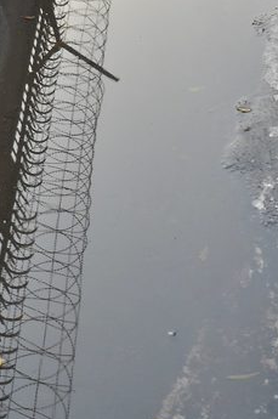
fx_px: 848
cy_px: 166
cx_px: 84
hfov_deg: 18.5
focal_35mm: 73
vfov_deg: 27.7
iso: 200
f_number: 11
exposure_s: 1/8
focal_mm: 28
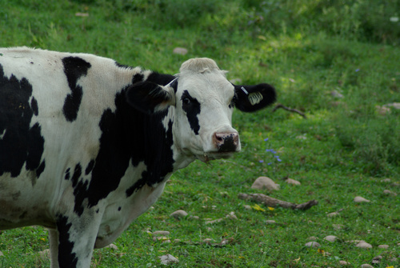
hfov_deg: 8.6
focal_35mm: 240
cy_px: 134
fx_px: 2671
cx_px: 200
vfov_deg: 5.7
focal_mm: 160
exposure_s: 1/125
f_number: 5.6
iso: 100
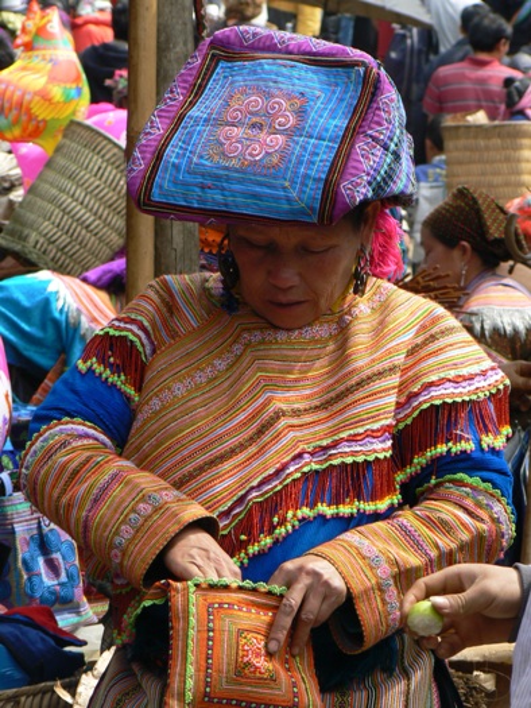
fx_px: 3884
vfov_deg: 10.4
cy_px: 354
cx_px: 266
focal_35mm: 190
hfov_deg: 7.8
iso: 80
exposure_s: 1/250
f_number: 5.6
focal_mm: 31.6
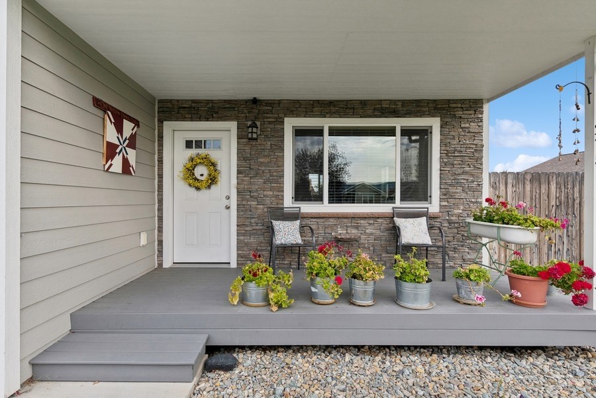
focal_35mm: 17
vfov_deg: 70.4
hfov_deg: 93.3
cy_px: 199
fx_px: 281
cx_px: 298
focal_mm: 11.5
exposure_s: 1/250
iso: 100
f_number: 6.3
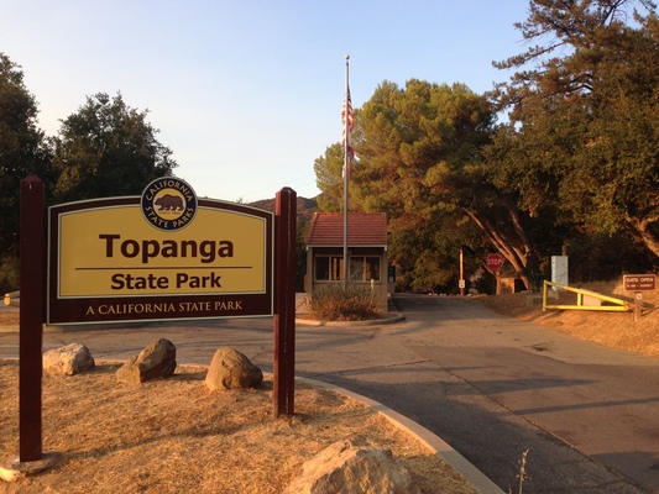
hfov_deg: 55.3
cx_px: 330
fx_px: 628
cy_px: 247
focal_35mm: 33
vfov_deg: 43.0
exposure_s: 1/317
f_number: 2.4
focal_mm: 4.13
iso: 50
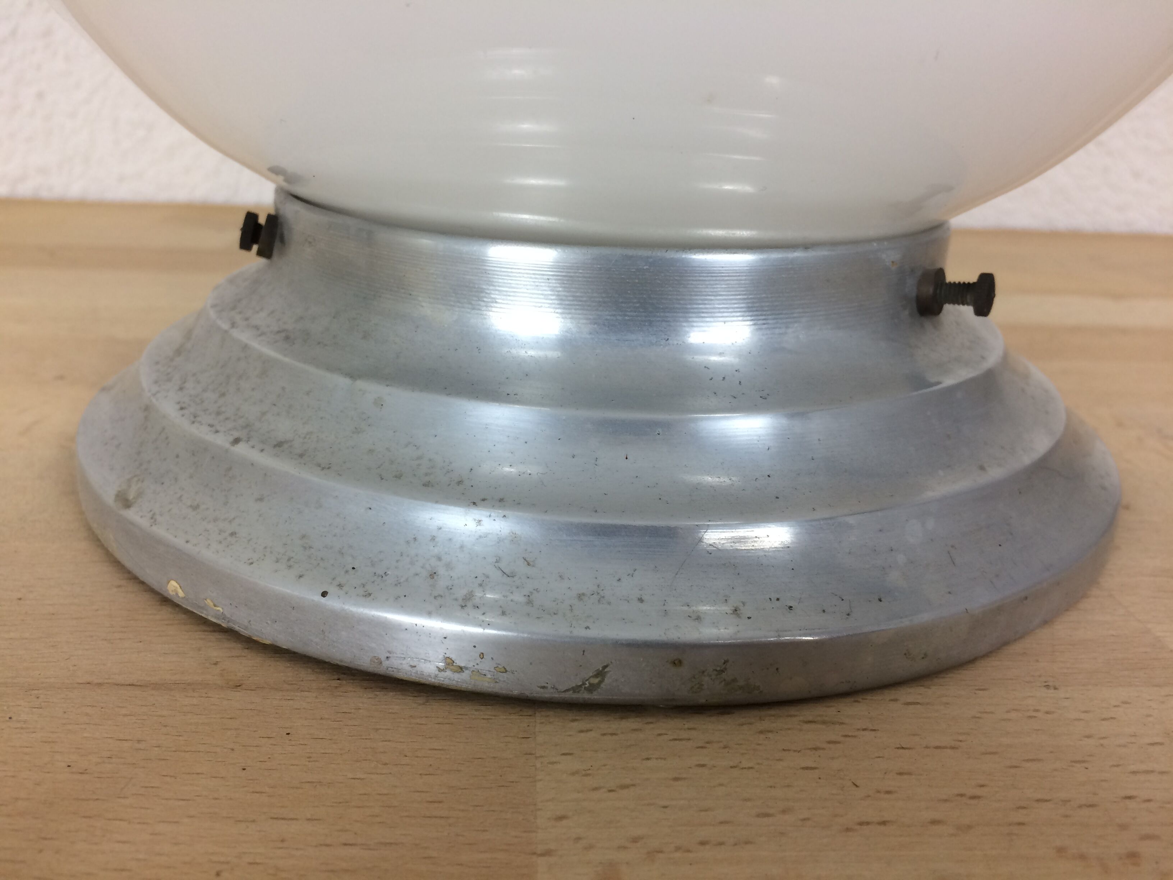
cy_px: 440
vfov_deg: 48.2
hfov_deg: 61.7
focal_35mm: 29
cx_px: 586
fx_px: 983
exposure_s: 1/33
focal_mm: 4.15
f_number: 2.2
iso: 40
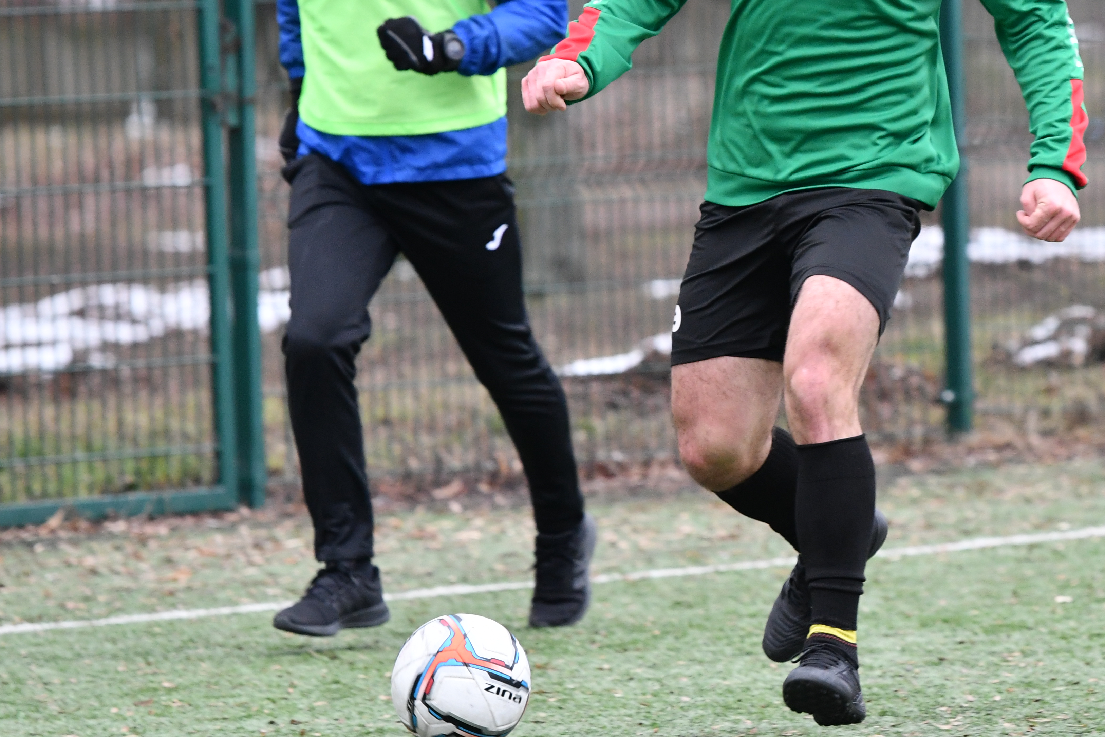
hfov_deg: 4.0
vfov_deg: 2.7
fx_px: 15746
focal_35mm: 513
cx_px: 874
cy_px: 256
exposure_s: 1/1000
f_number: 4
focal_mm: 200
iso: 1600
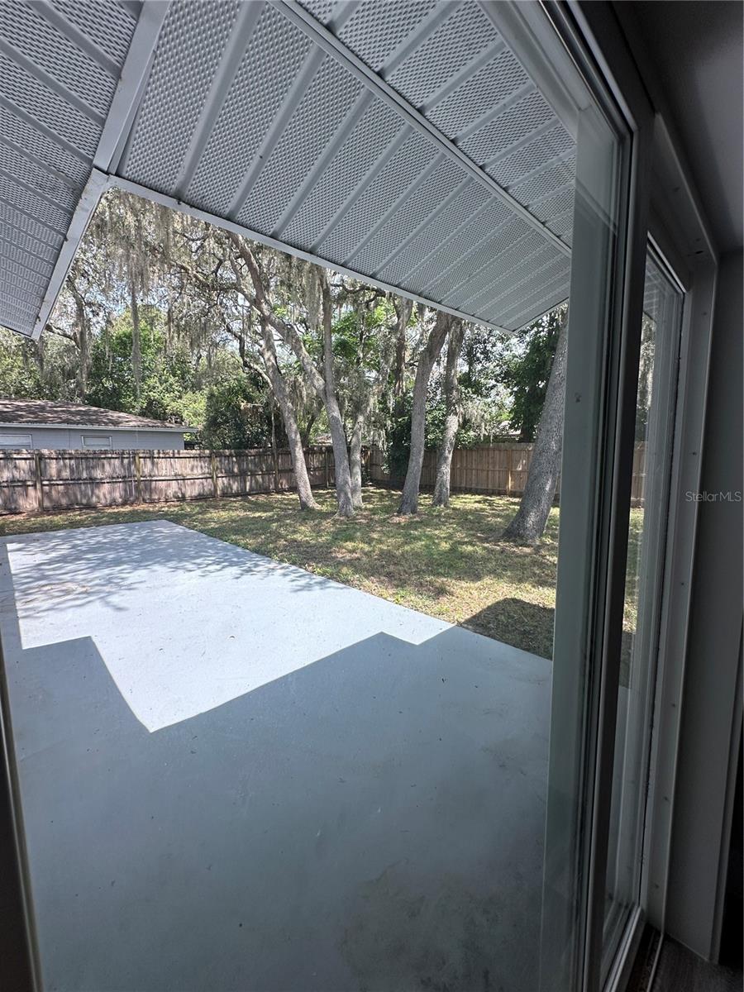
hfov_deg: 85.7
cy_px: 496
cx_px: 372
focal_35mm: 14
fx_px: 401
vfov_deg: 102.1
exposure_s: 1/376
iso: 40
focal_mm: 2.22
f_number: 2.2
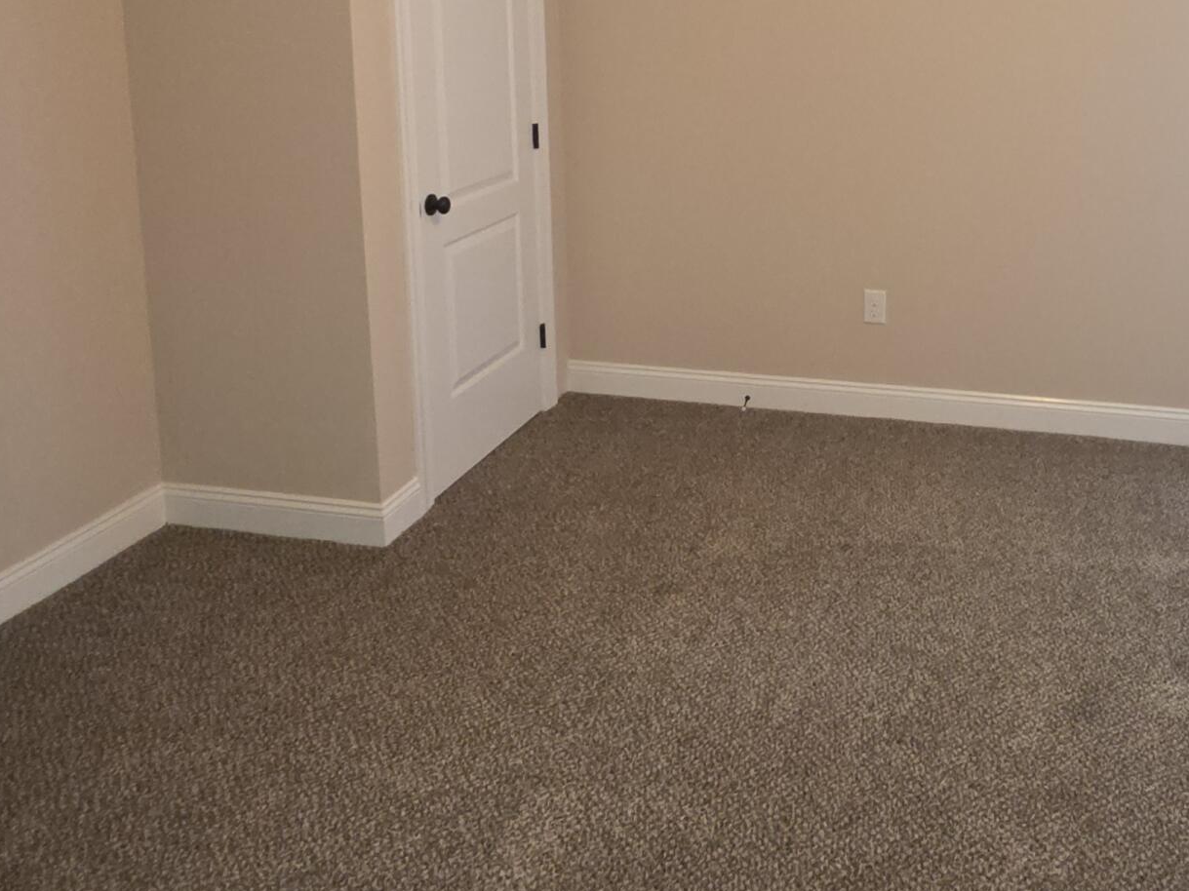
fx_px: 1099
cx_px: 812
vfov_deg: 41.9
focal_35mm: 32
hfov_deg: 55.4
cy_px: 160
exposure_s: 1/30
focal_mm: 2.2
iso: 200
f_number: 1.9
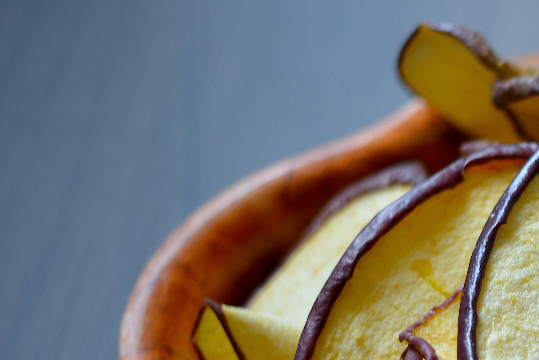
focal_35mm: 130
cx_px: 711
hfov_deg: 15.0
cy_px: 368
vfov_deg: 10.5
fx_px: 1946
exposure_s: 1/15
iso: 100
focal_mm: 32
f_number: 4.5
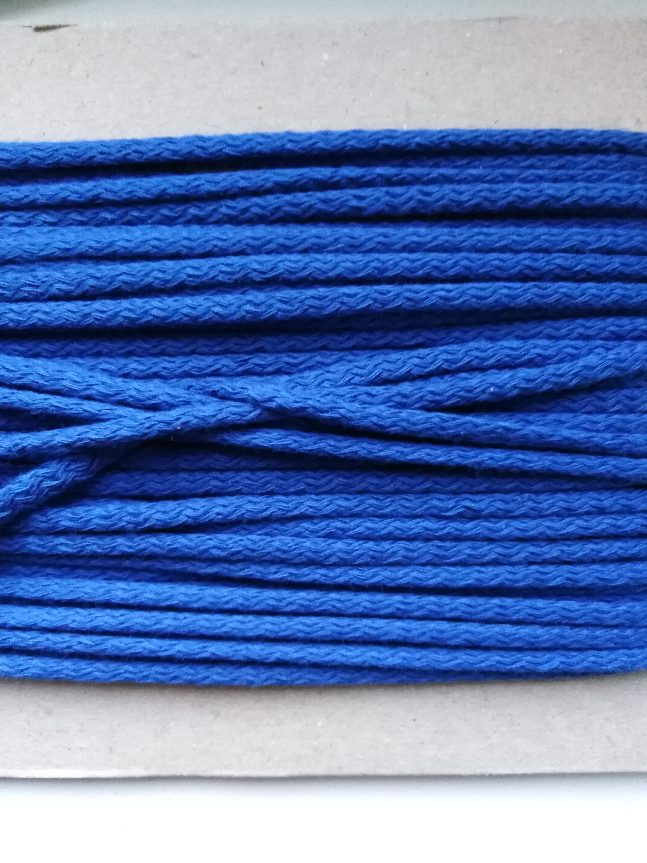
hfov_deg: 53.1
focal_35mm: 26
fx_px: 648
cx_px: 324
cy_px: 432
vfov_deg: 67.3
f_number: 2.2
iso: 820
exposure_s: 1/17.1
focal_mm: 3.46
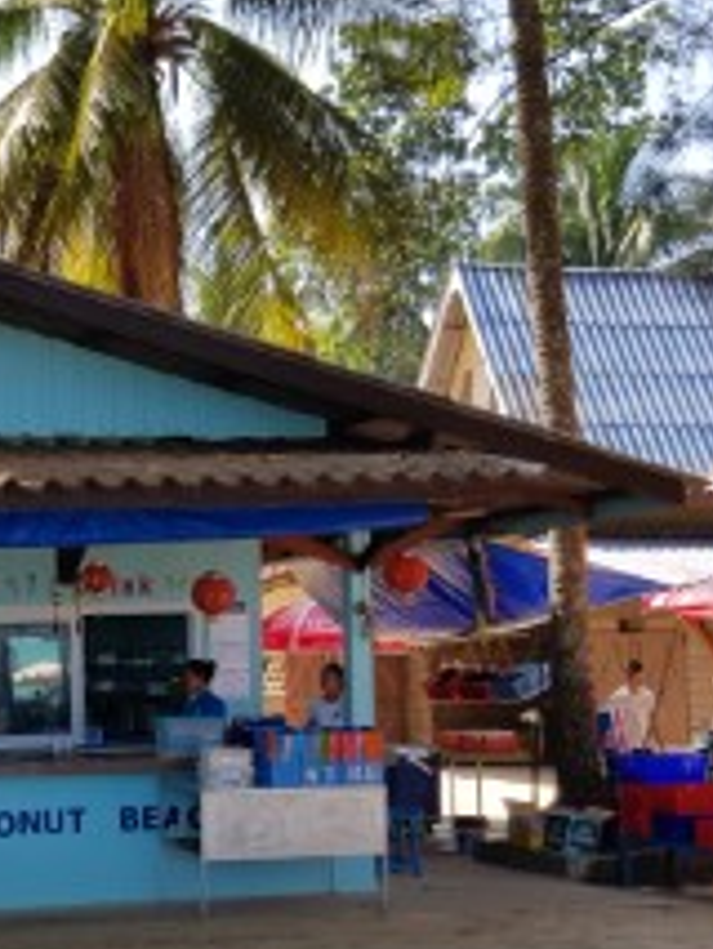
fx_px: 1207
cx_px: -53
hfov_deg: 29.9
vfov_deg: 42.8
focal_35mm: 44
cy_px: 548
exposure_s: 1/674
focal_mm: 4.2
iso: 40
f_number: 1.7
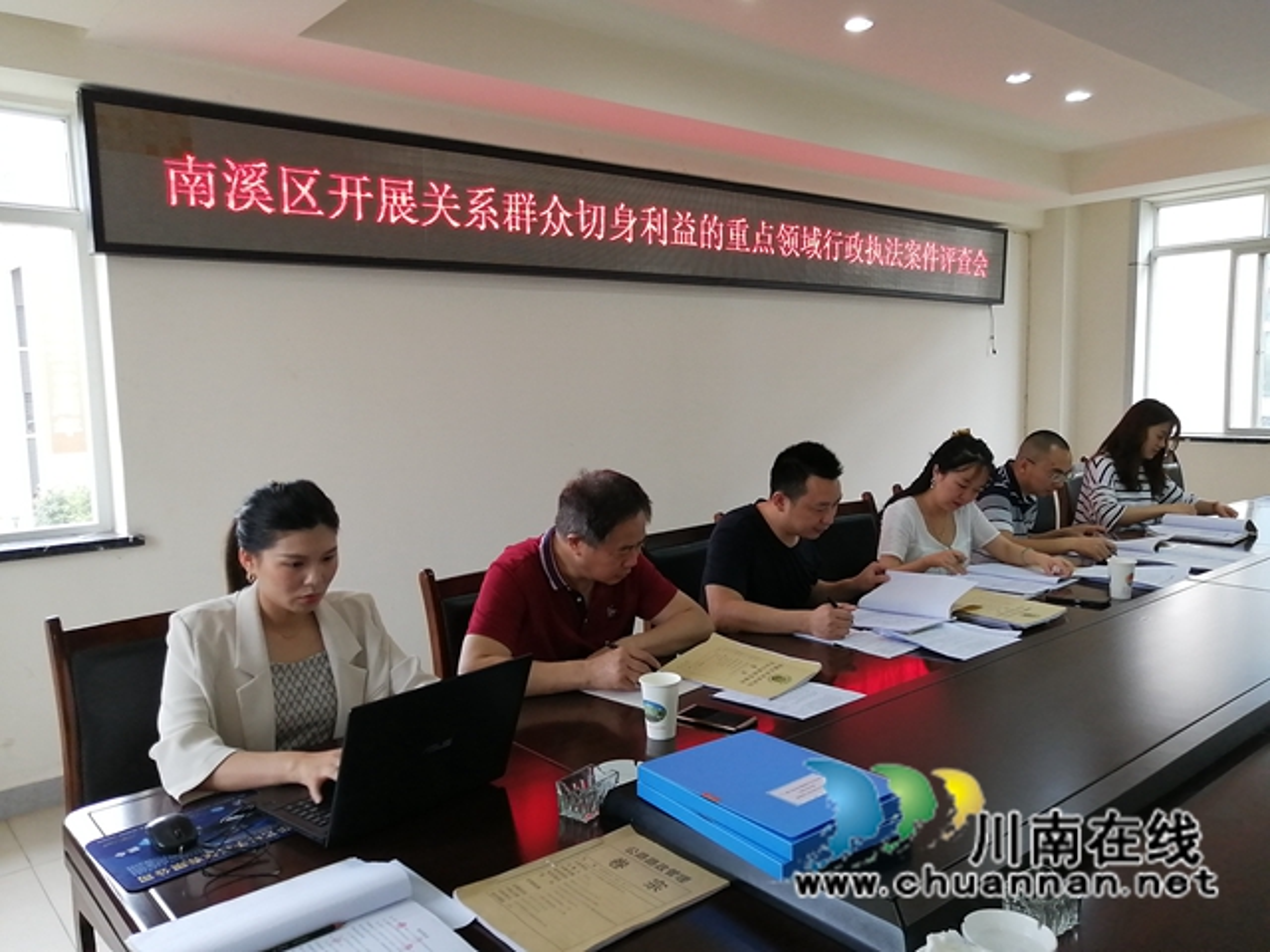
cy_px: 476
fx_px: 991
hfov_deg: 65.3
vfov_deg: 51.4
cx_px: 635
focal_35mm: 27
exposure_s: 1/100
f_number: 1.8
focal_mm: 3.62
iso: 80
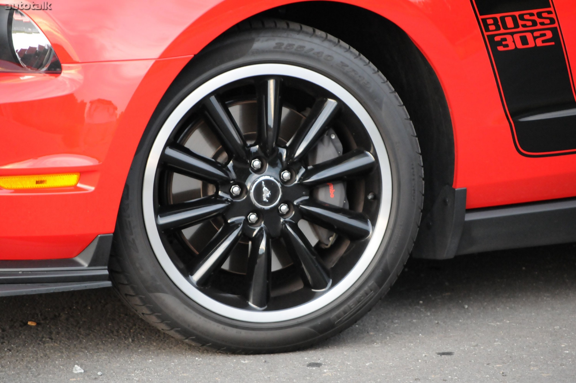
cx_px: 288
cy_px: 192
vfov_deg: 6.8
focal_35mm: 202
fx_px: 3236
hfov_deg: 10.2
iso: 2000
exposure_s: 1/30
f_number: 5.6
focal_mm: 135
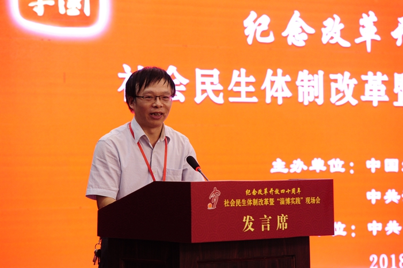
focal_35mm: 125
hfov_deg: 16.4
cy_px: 134
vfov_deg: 11.0
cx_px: 202
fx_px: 1399
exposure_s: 1/100
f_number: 3.5
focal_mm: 125
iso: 2500
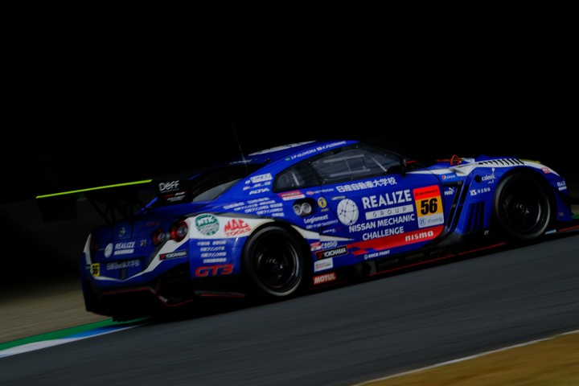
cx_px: 290
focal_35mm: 310
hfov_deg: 6.6
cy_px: 193
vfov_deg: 4.4
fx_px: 4985
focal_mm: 206.5
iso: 200
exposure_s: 1/125
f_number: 20
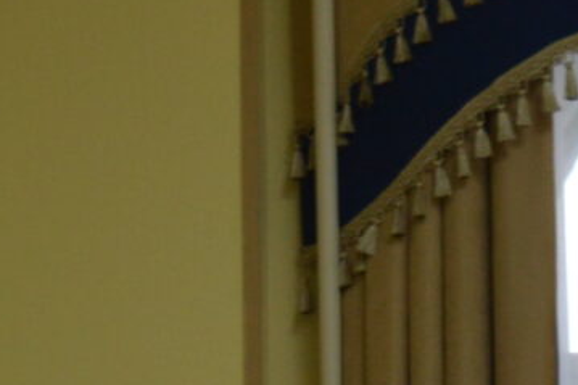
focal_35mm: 235
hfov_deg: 8.8
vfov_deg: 5.5
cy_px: 1169
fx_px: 3771
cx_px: 155
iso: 400
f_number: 4.5
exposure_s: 1/80
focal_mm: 22
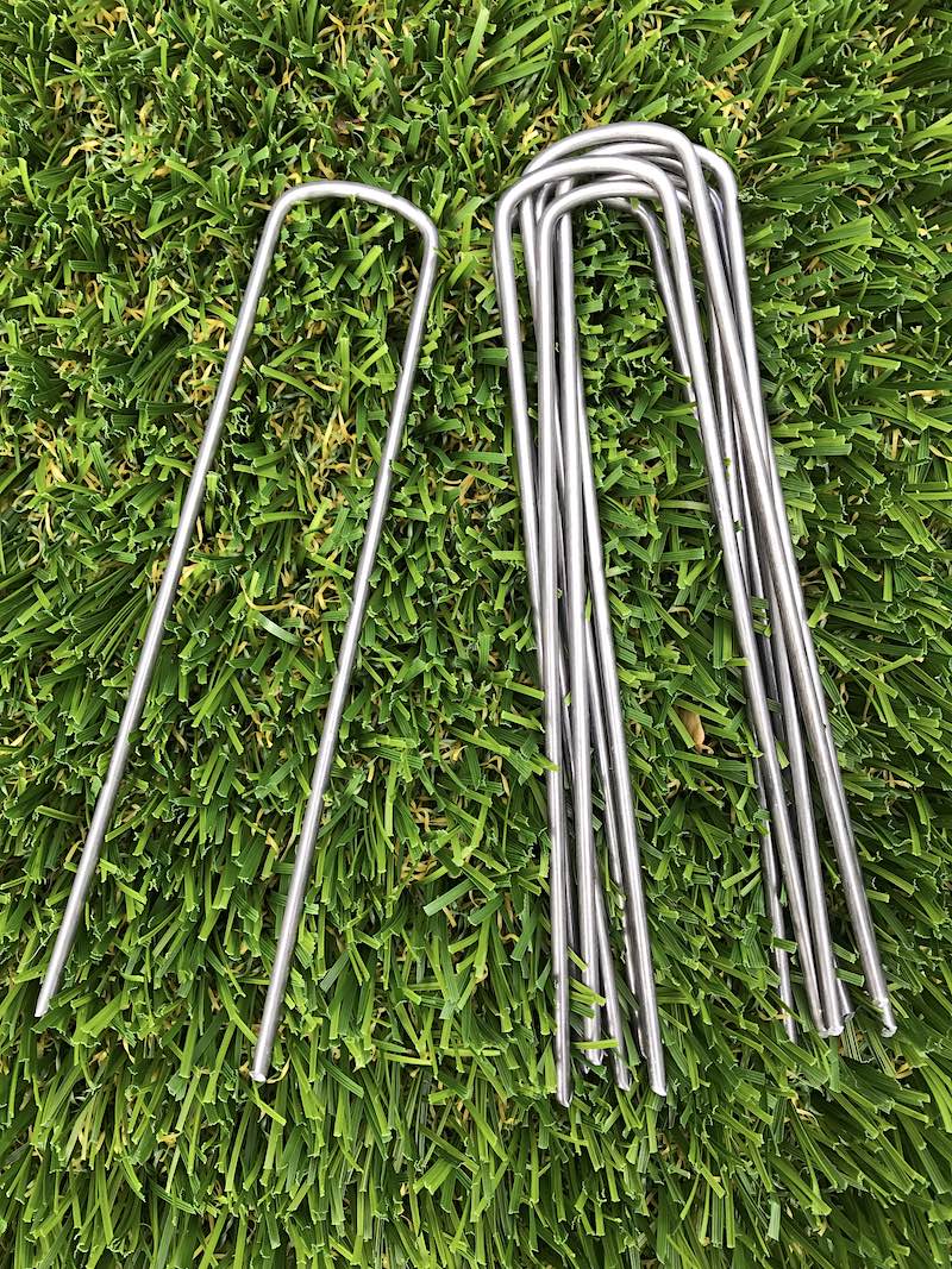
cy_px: 634
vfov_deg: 63.4
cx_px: 476
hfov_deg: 49.7
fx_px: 1027
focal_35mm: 28
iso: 20
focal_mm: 3.99
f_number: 1.8
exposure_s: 1/93
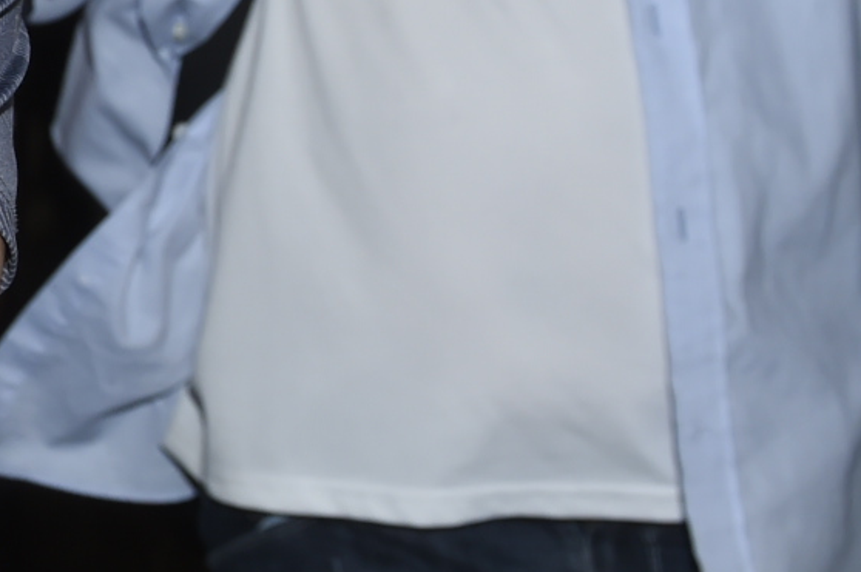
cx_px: -608
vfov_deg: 12.8
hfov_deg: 16.6
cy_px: 79
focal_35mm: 106
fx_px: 2533
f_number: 5
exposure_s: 1/125
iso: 1000
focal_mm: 24
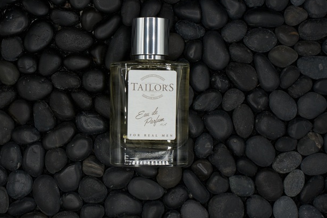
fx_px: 581
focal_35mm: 64
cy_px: 102
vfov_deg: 21.2
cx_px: 155
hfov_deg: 31.4
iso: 500
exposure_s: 1/80
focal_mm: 40
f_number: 9
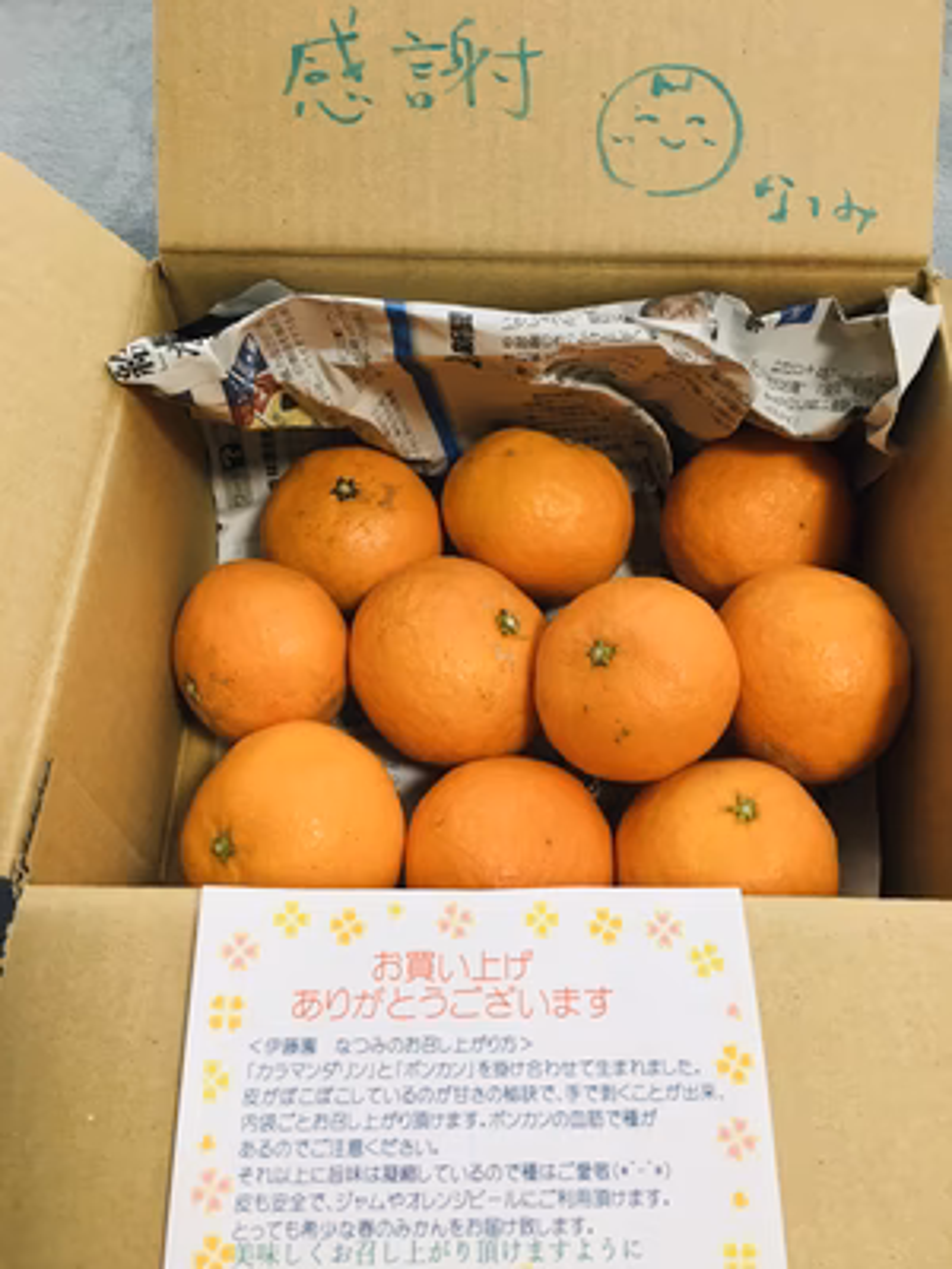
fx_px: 1063
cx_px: 476
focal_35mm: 29
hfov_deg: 48.2
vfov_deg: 61.7
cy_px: 634
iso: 80
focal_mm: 4.15
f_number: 2.2
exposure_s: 1/30
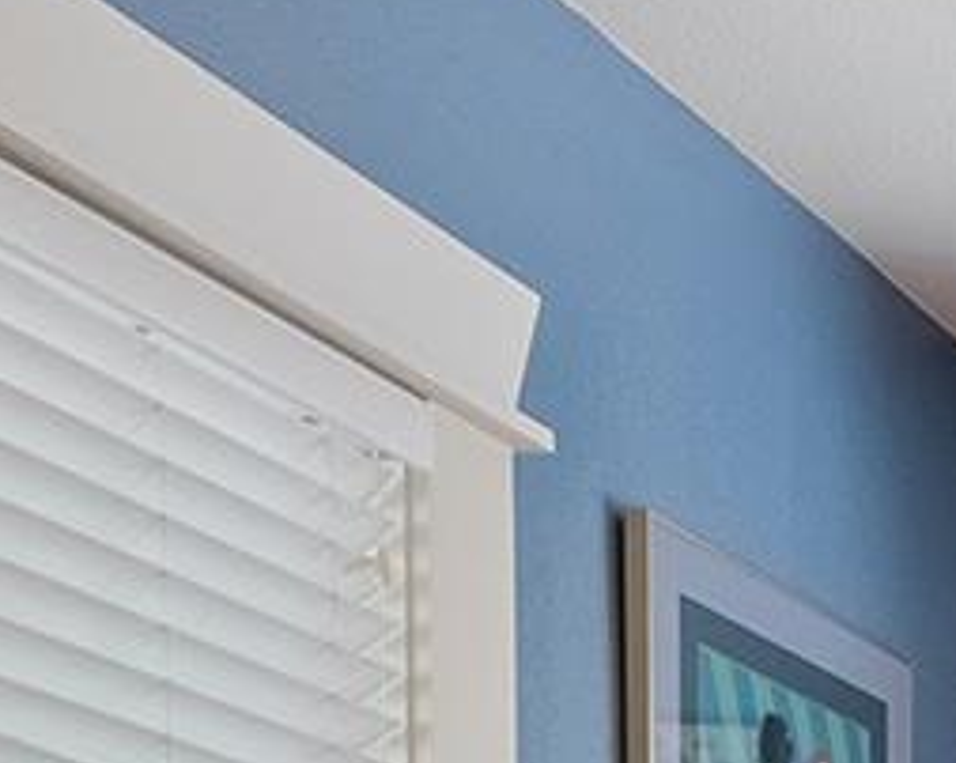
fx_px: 3223
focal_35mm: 114
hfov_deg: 12.9
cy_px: 1558
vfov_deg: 11.9
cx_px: 2282
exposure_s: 1/60
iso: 160
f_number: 8
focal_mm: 10
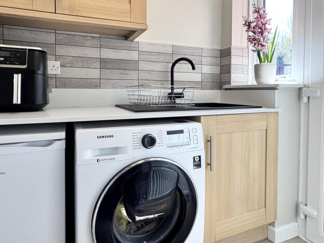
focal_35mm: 23
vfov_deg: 58.5
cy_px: 100
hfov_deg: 73.9
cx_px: 158
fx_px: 215
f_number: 2.2
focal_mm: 2.22
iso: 50
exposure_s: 1/100
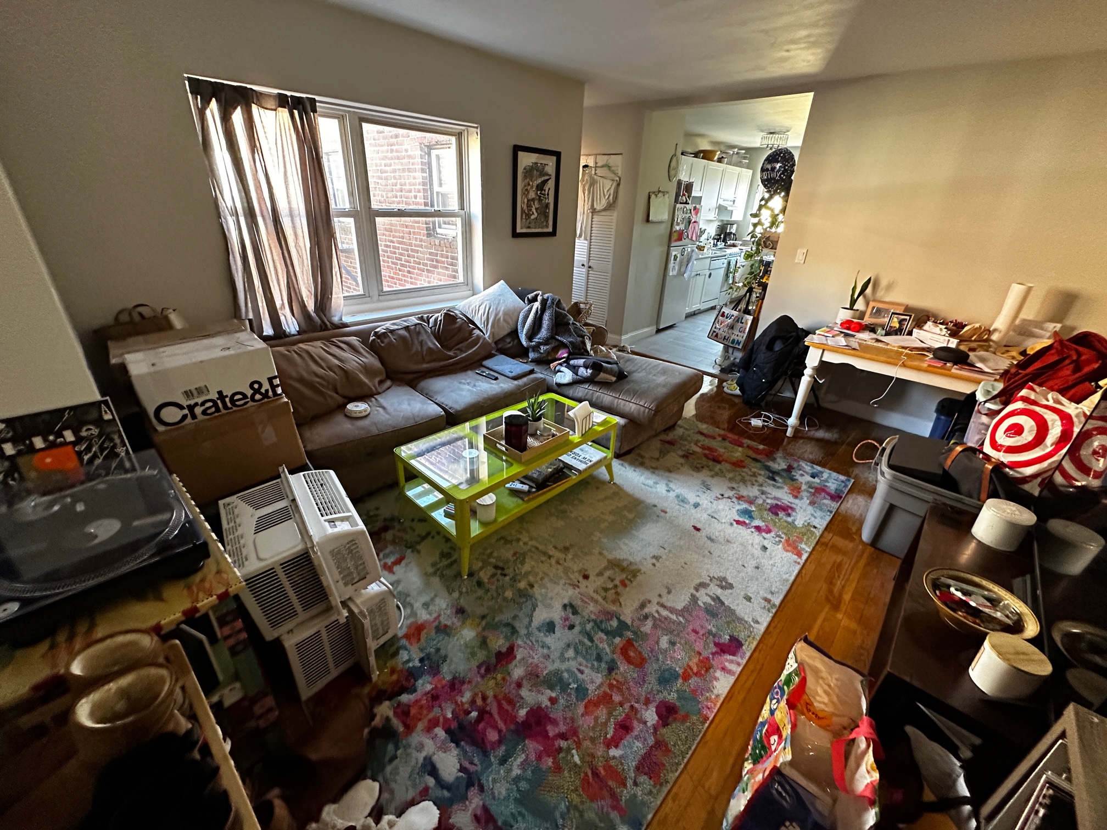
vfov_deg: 85.7
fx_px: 448
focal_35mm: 14
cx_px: 554
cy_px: 415
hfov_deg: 102.1
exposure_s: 1/60
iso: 640
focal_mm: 2.22
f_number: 2.2
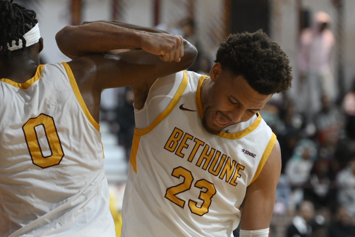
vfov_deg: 8.6
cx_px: 144
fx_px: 1578
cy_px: 123
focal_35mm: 160
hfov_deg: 12.8
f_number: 2.8
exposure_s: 1/640
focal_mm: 112
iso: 5000
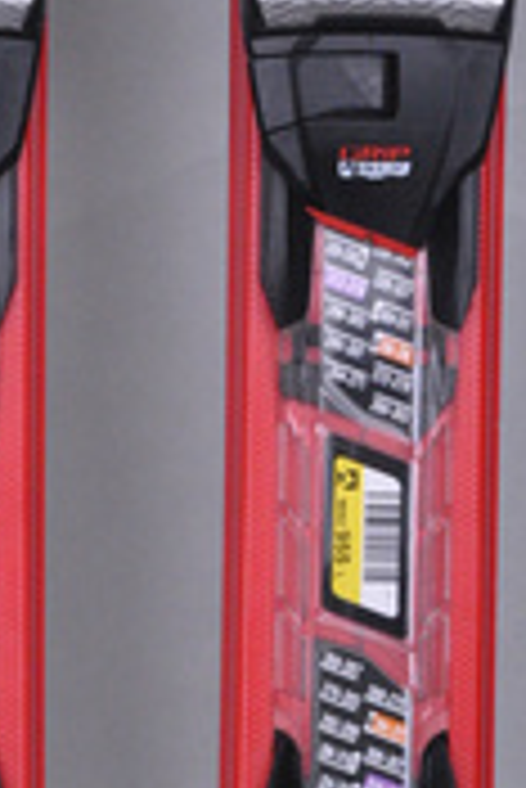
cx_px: 137
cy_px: 612
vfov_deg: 7.6
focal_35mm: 269
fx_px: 5883
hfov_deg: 5.1
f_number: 9.5
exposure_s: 1/125
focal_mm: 70
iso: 3200
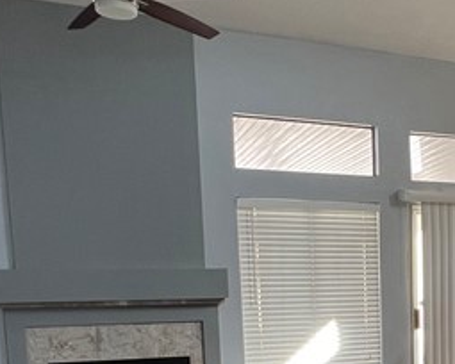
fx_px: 687
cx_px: 459
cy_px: 387
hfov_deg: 33.4
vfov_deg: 27.5
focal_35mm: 51
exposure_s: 1/99
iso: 64
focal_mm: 1.57
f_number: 1.8
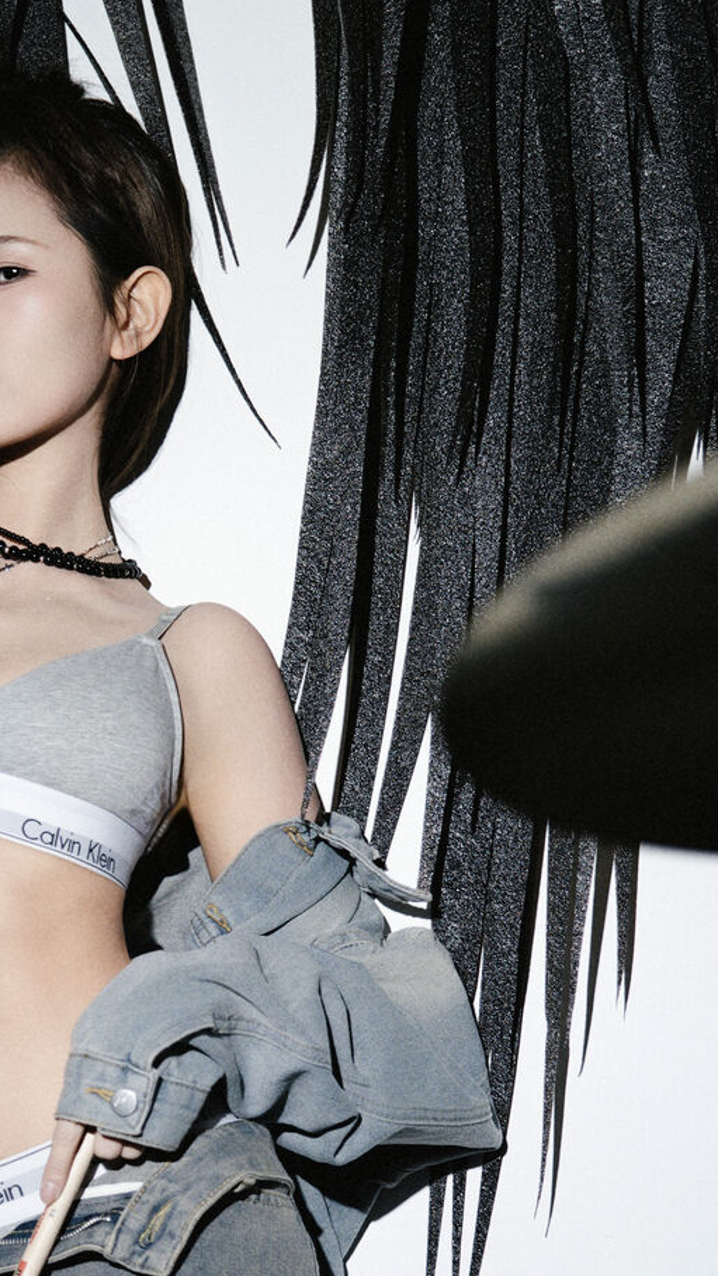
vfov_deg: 19.6
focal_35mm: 108
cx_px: 10
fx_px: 3654
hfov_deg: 11.1
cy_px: 1057
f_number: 2.8
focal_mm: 52
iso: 200
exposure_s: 1/160
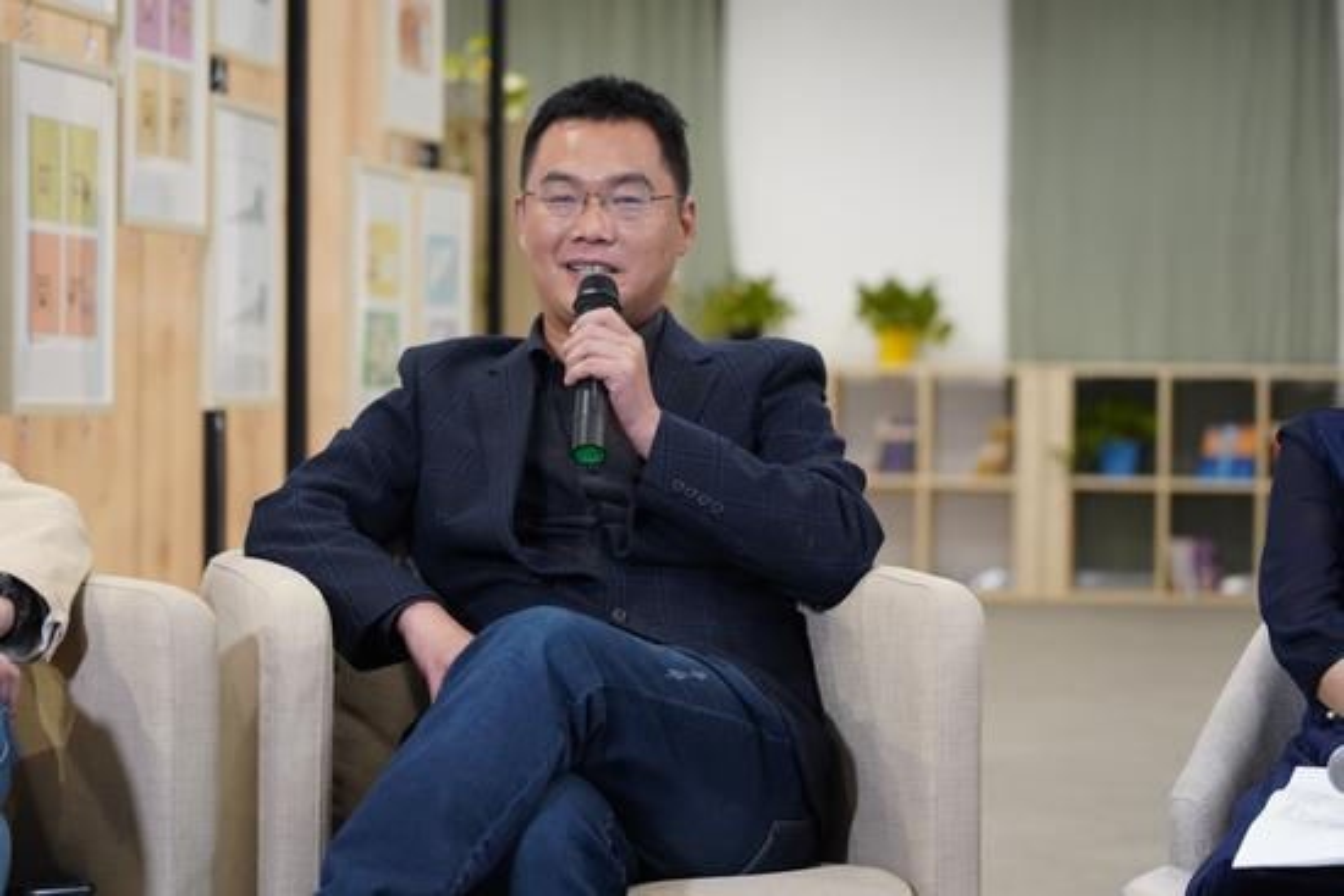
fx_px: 3883
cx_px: 672
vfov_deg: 13.2
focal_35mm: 104
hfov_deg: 19.6
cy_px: 448
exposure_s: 1/125
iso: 3200
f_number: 4
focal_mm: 104
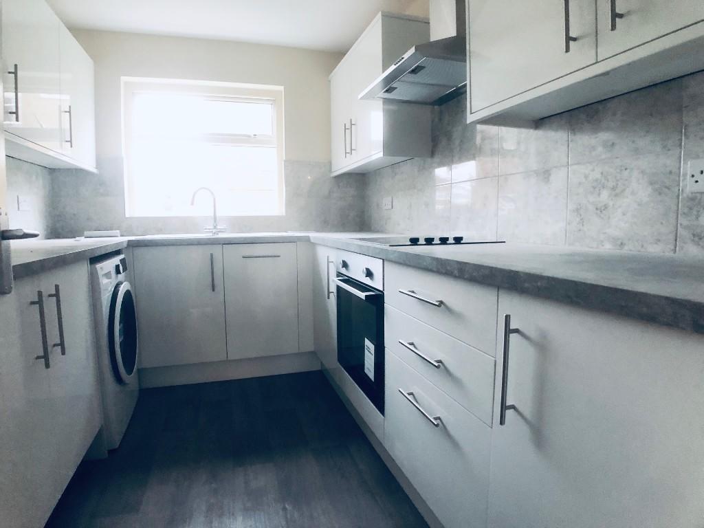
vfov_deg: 49.7
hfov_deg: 63.4
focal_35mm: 28
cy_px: 264
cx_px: 352
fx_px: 569
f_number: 1.8
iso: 80
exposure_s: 1/15
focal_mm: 3.99
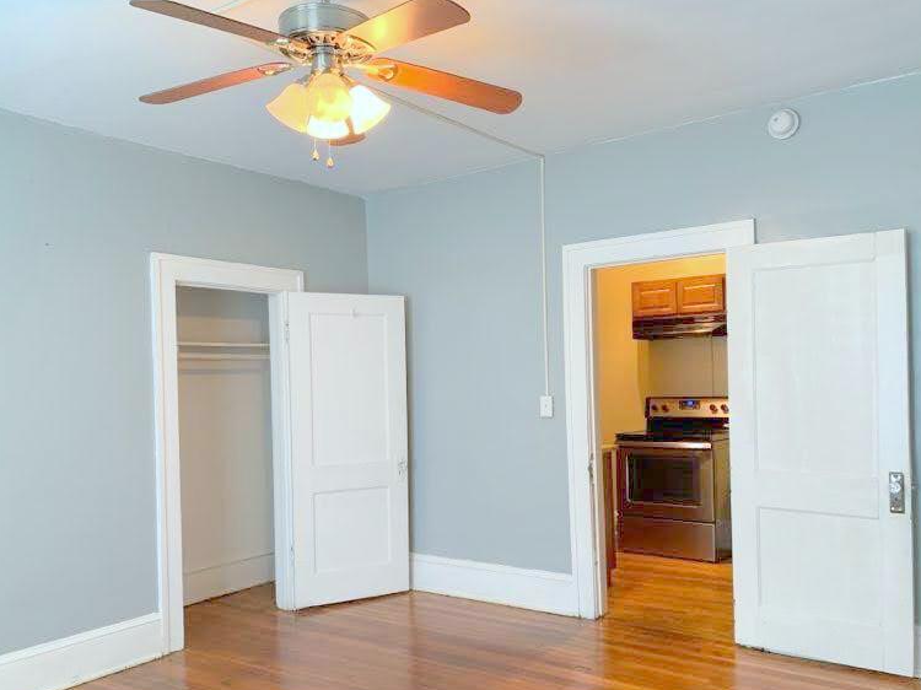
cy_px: 382
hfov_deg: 61.6
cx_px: 489
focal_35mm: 29
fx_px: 771
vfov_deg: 48.1
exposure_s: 1/60
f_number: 1.8
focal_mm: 4.25
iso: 320
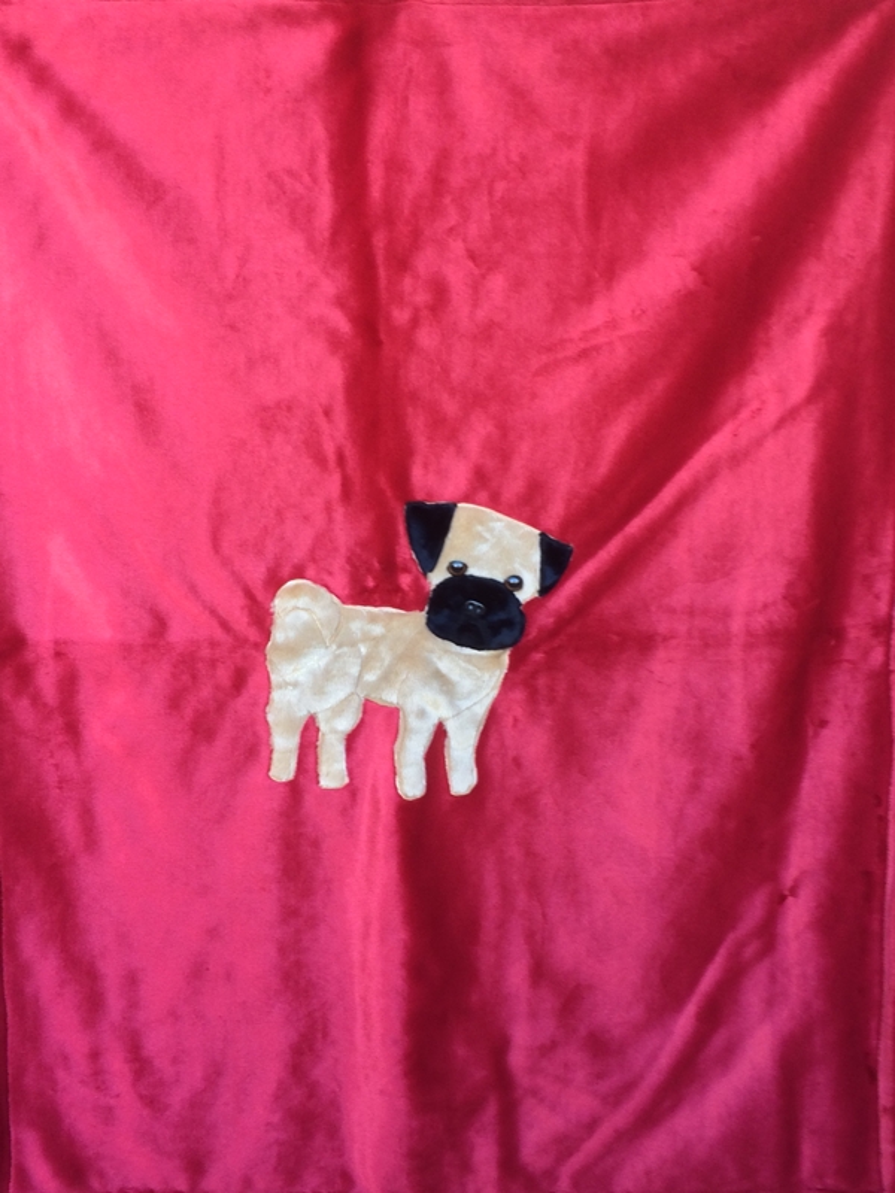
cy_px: 596
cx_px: 448
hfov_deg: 48.2
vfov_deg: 61.7
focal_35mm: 29
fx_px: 1000
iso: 40
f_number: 2.2
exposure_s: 1/40
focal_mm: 4.15
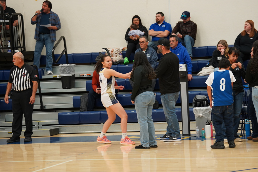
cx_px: 129
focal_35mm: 154
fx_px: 1104
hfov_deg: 13.3
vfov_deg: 8.9
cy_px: 86
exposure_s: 1/160
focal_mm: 154
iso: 1600
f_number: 4
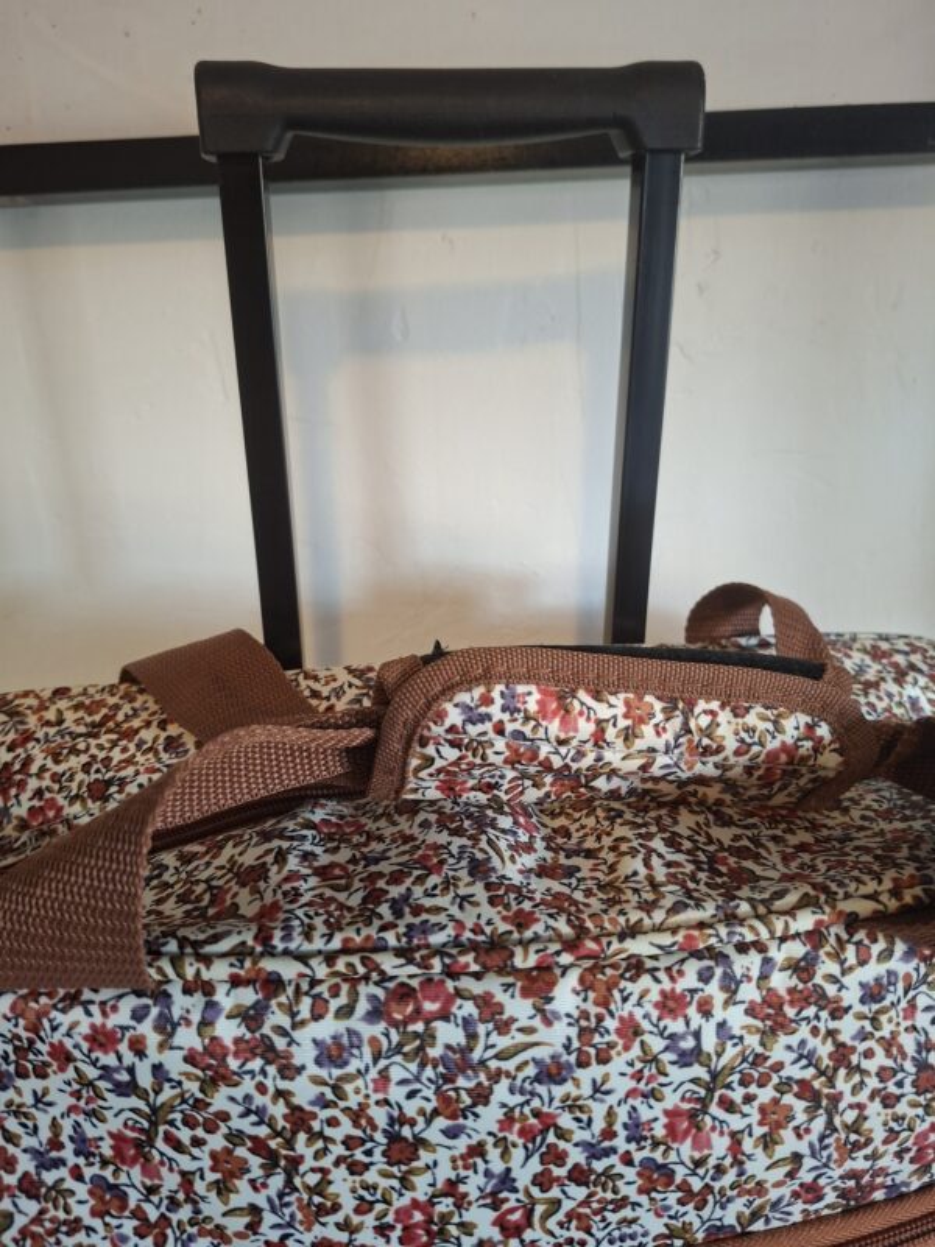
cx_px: 468
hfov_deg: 58.9
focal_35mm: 23
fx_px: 828
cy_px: 624
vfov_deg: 73.9
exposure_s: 1/33
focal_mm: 5.54
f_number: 1.8
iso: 400
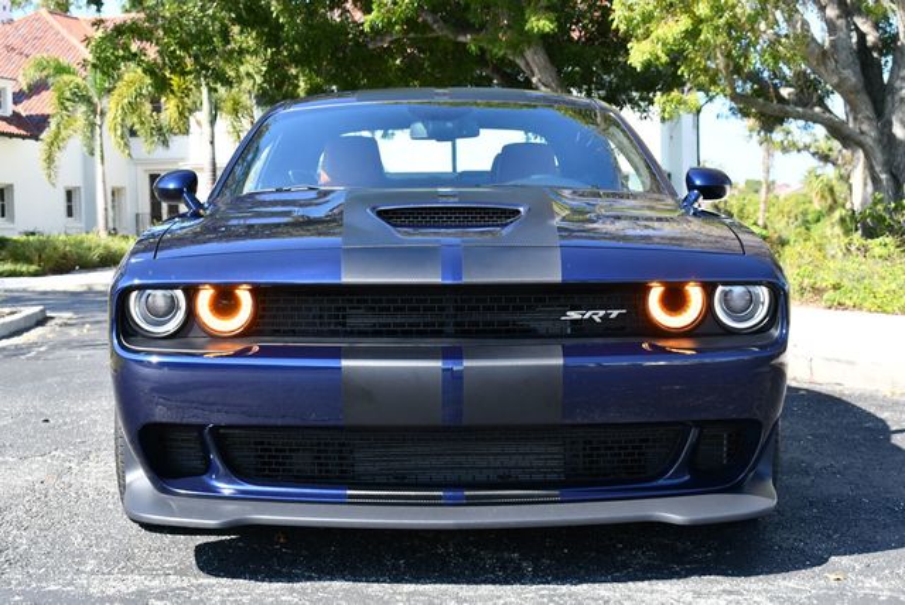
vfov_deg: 21.3
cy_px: 302
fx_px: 1610
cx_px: 452
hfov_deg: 31.4
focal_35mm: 64
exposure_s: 1/250
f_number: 5.6
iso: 200
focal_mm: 32
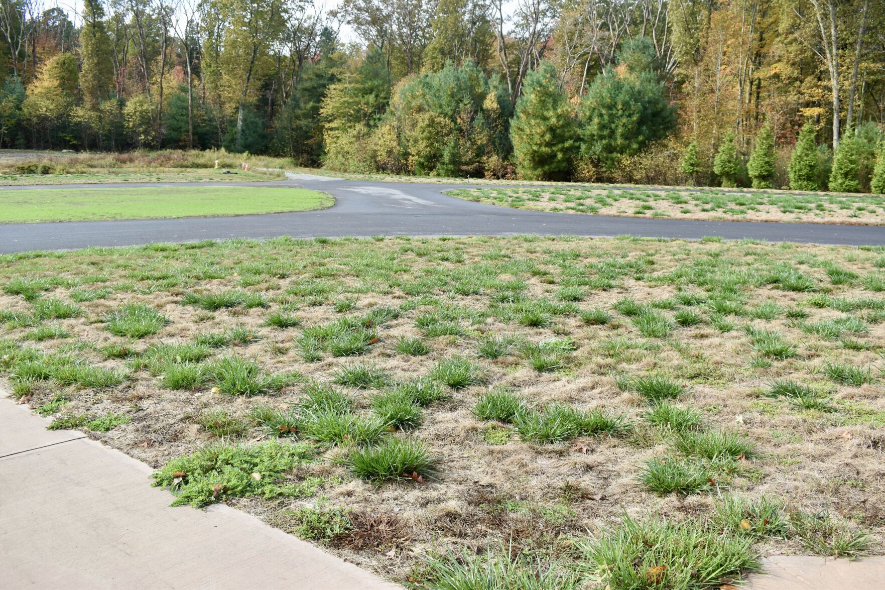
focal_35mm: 34
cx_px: 442
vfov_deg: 38.4
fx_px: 848
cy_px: 295
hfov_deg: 55.1
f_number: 8
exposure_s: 1/250
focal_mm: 23
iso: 200
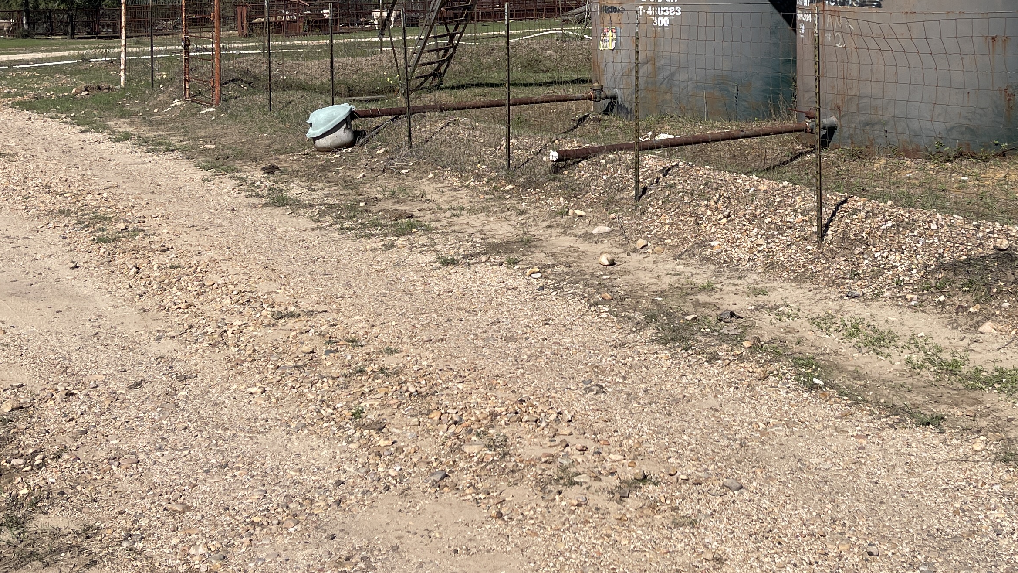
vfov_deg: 24.4
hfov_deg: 43.3
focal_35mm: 47
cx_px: 653
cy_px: 13
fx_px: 1269
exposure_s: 1/4717
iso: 32
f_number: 1.6
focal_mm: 5.1
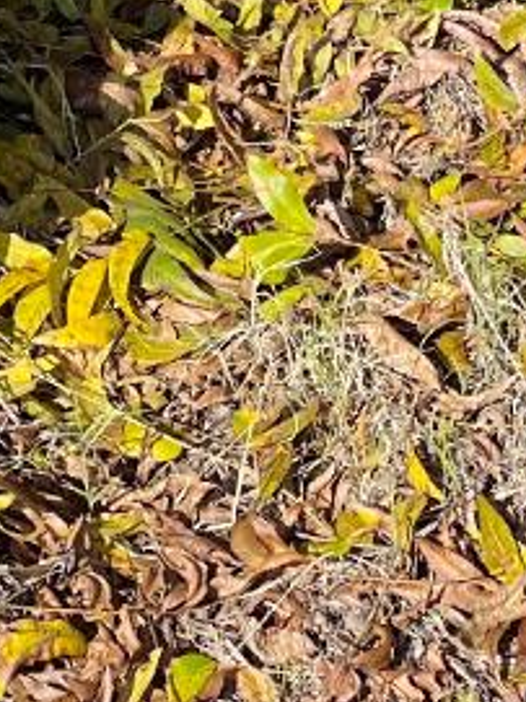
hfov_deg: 10.0
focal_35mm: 144
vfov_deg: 10.8
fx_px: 2920
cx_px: -258
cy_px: -1197
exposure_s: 1/1721
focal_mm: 5.1
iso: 50
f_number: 1.6
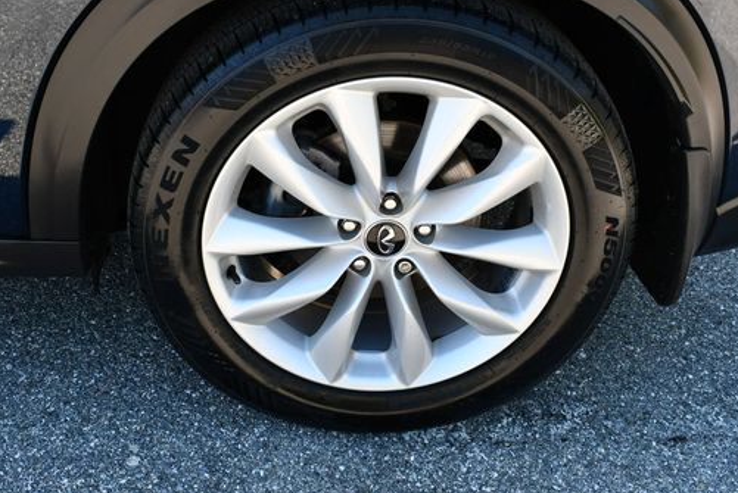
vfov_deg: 29.2
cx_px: 349
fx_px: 944
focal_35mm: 46
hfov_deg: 42.7
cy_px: 193
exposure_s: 1/250
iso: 320
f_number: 5.6
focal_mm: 18
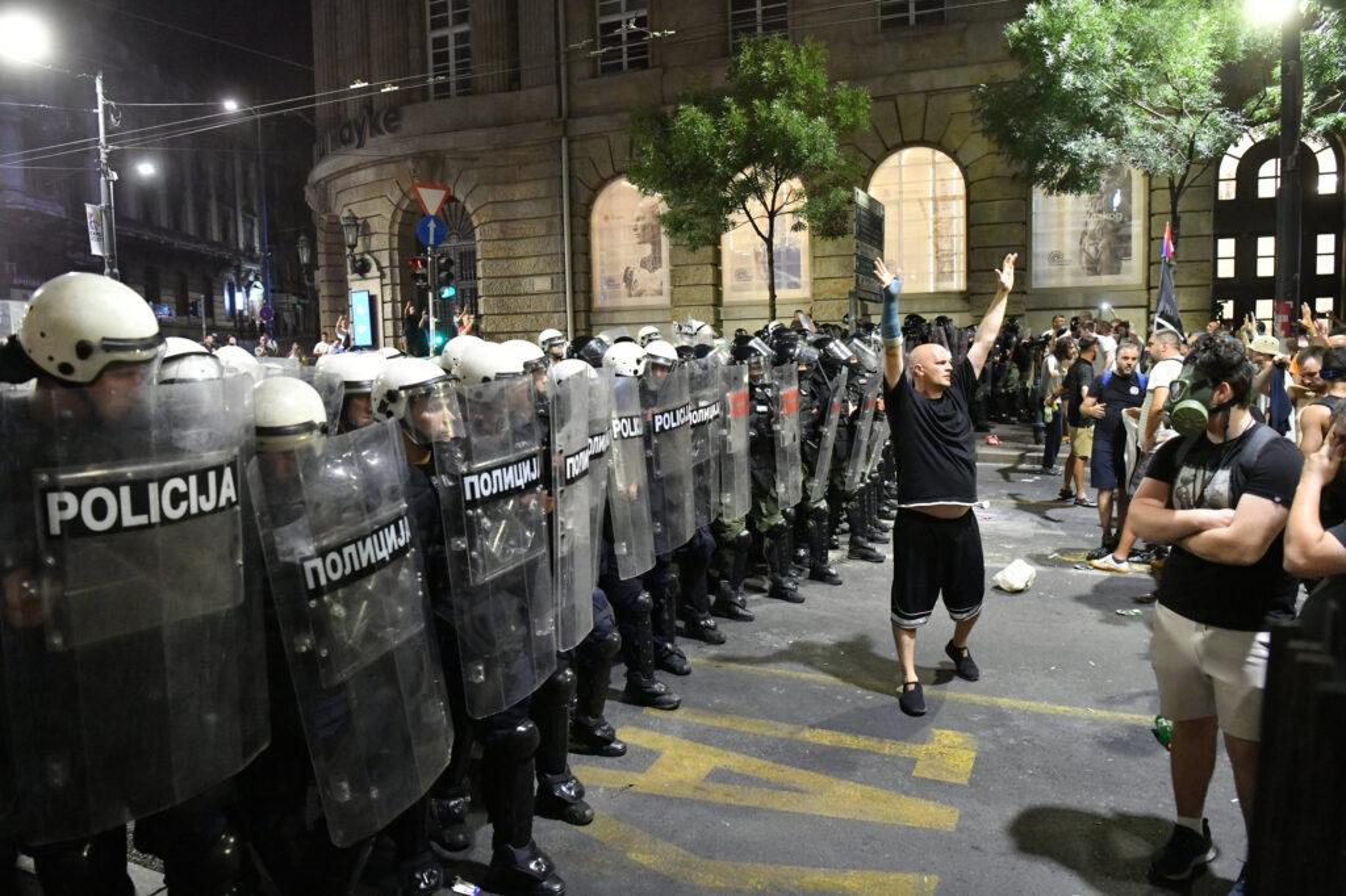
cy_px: 448
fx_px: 897
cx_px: 673
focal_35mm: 24
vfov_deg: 53.1
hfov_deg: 73.8
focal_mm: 24
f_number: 3.5
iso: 10000
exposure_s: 1/200
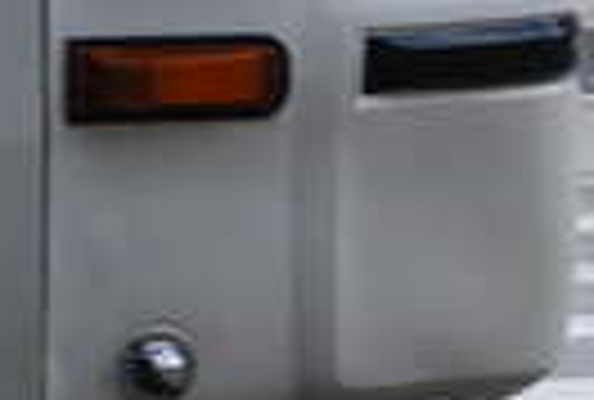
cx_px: 1458
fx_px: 8262
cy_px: 148
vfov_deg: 2.8
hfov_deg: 4.0
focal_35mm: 499
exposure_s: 1/200
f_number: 7.1
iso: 100
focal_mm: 55
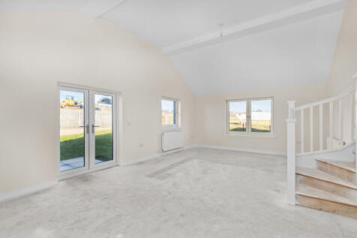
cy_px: 119
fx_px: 149
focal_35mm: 15
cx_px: 178
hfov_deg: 100.4
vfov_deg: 77.3
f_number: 9
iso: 320
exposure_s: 1/15
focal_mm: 10
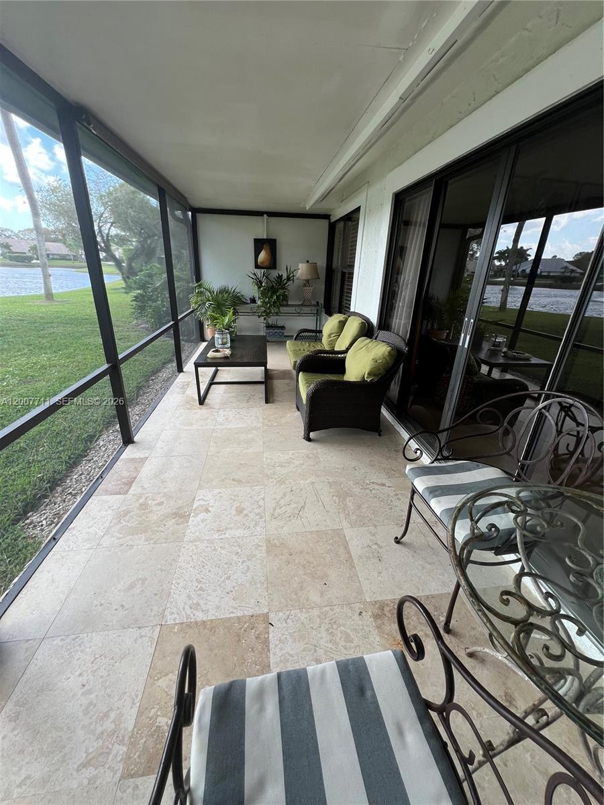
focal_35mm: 13
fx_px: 302
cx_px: 302
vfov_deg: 106.2
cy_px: 402
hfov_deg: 89.9
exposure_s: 1/99
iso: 32
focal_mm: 1.57
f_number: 1.8
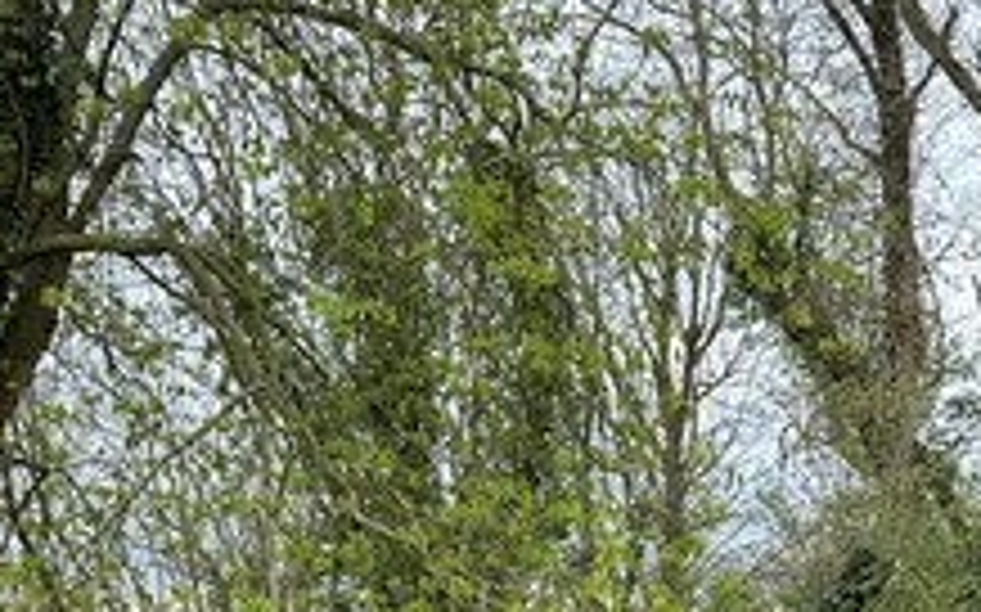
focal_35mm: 70
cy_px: 922
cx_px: 423
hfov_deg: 29.4
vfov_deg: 16.8
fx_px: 1871
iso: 80
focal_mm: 6.86
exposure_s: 1/927
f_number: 1.78
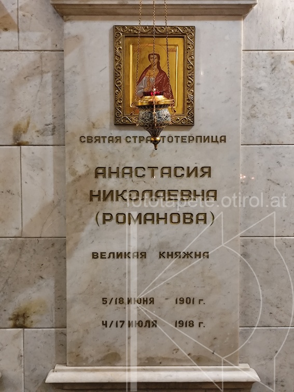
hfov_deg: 31.5
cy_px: 196
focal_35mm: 46
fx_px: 521
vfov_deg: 41.2
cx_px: 147
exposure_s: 1/20
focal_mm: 6.19
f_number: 1.65
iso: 2000
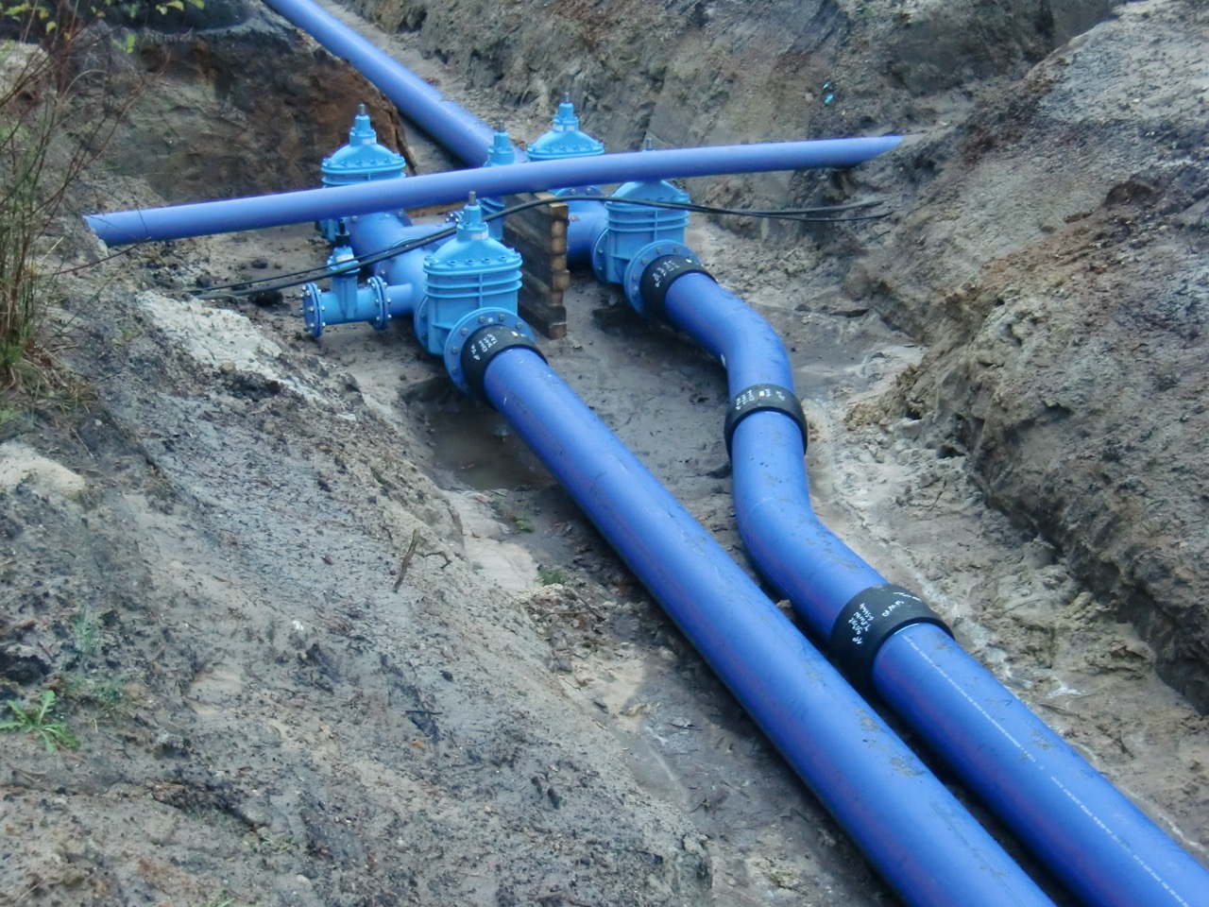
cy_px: 454
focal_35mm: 47
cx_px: 604
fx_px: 1642
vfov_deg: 30.9
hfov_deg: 40.4
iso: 400
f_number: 4
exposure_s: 1/60
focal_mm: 8.4
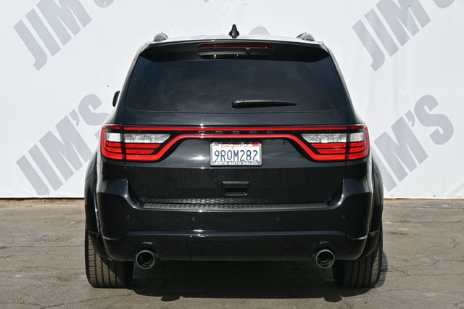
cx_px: 232
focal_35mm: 75
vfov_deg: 18.2
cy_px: 154
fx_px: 966
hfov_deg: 27.0
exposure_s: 1/320
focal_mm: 50
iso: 100
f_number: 6.3
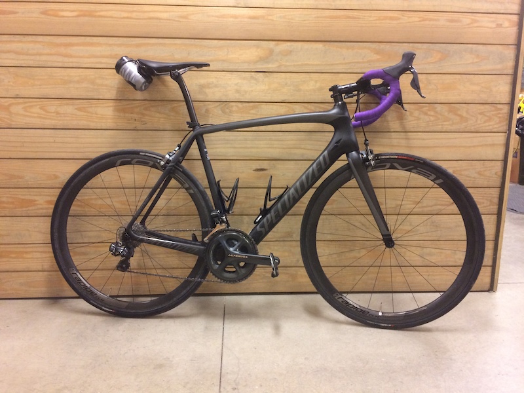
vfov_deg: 48.2
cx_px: 262
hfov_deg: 61.7
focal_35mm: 29
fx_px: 439
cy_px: 196
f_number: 2.2
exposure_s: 1/30
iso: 200
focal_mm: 4.15
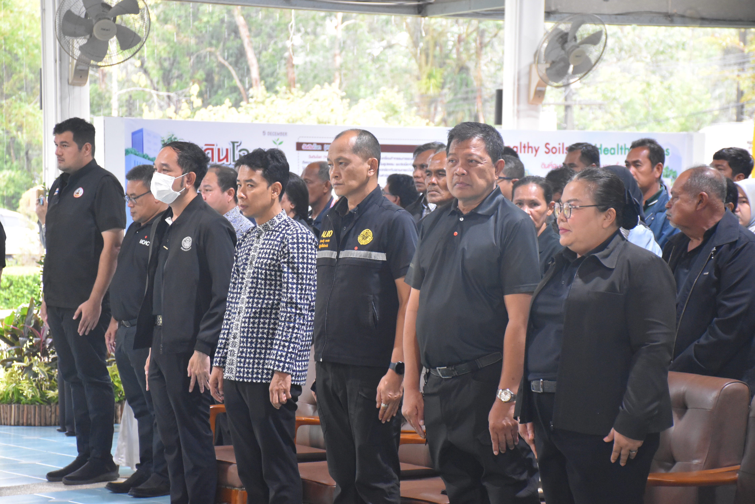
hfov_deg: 18.2
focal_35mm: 112
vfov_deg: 12.2
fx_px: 2360
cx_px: 378
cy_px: 252
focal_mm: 75
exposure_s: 1/50
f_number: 5
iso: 3200
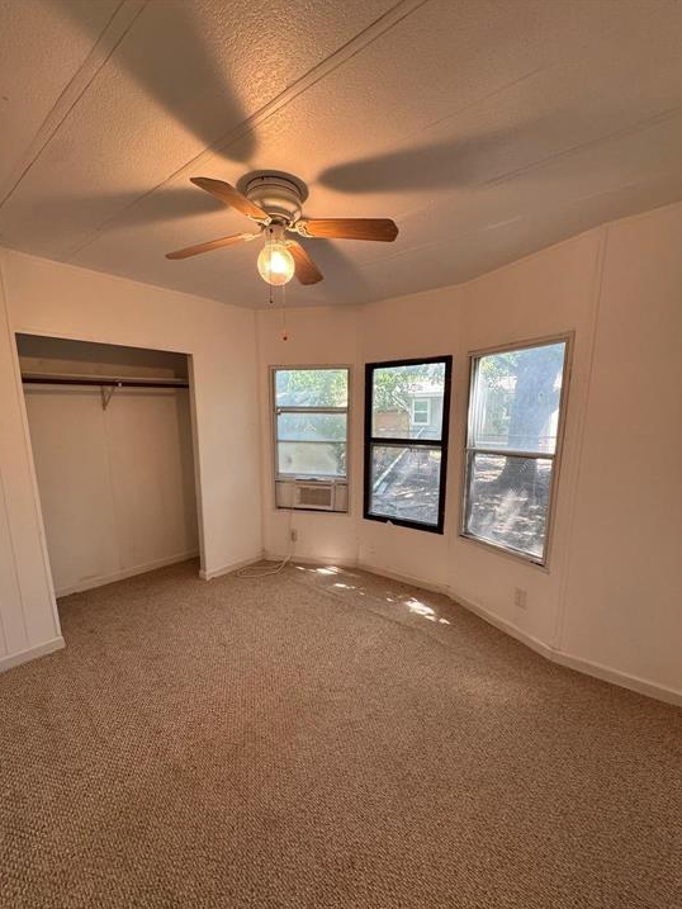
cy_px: 484
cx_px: 336
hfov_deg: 81.8
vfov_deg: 98.0
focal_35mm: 15
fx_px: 394
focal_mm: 2.22
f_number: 2.2
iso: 200
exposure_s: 1/120
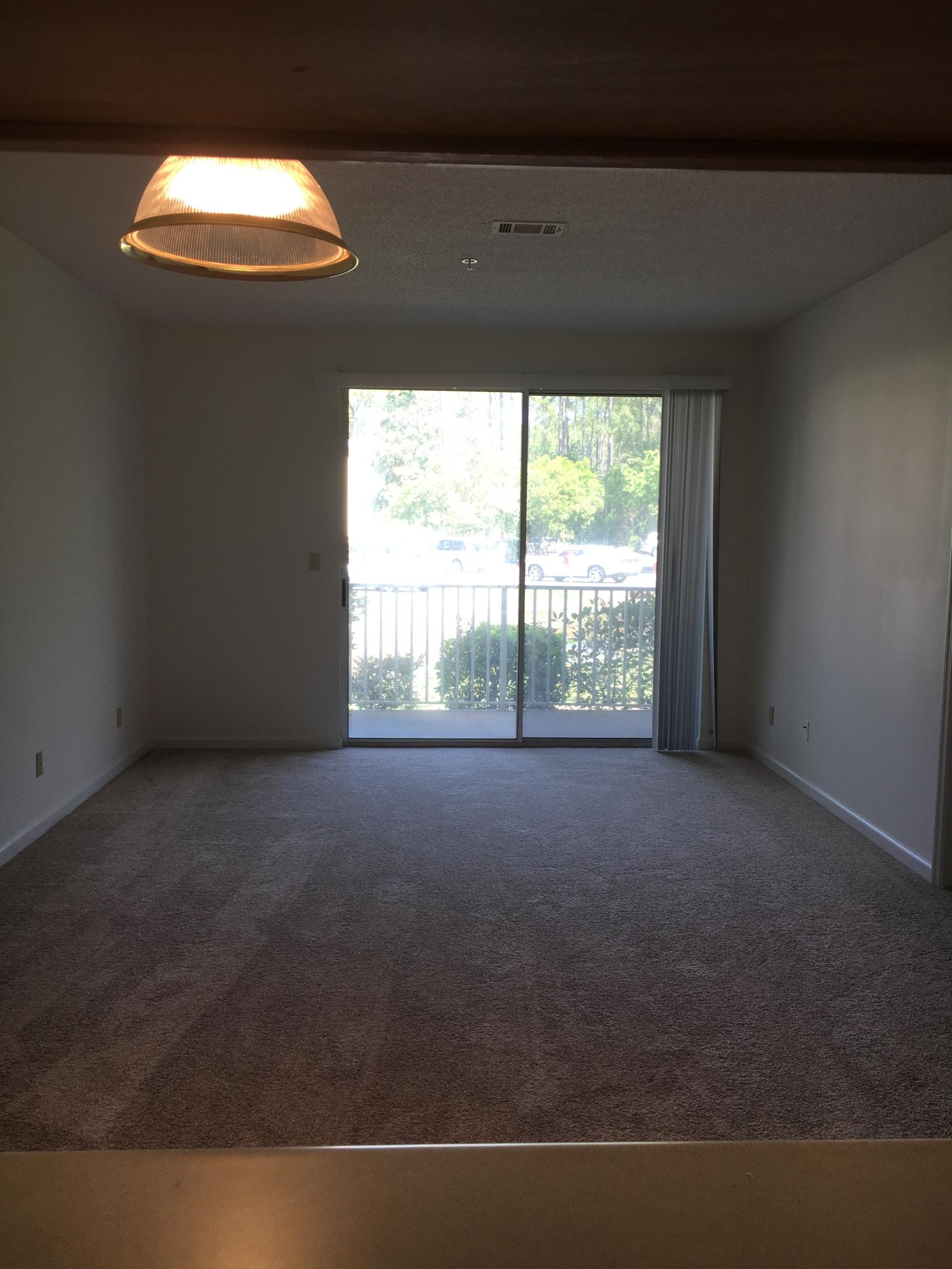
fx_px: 1063
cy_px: 634
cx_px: 476
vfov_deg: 61.7
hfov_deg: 48.2
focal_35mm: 29
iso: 25
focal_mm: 4.15
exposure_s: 1/60
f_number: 2.2
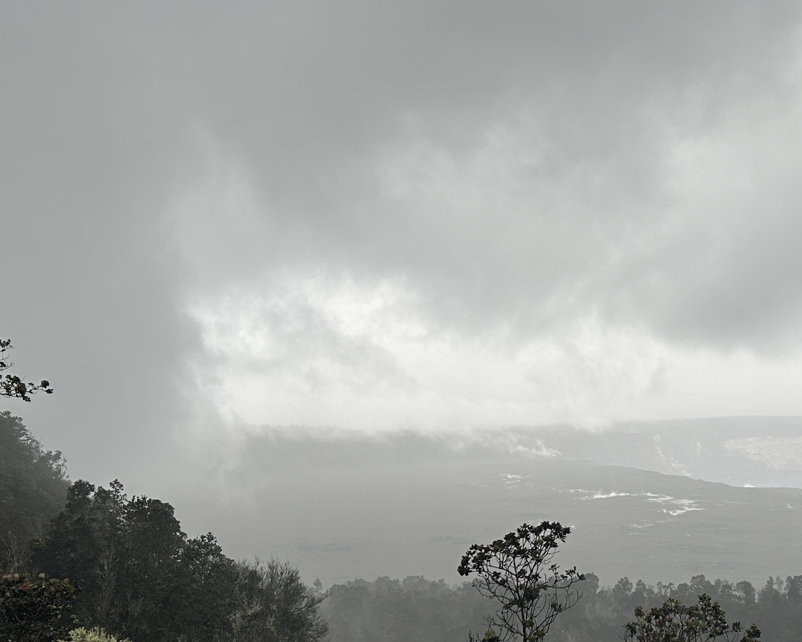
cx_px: 599
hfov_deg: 34.0
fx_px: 1282
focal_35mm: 54
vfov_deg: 28.0
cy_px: 390
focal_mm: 5.7
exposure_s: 1/461
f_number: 1.5
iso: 50
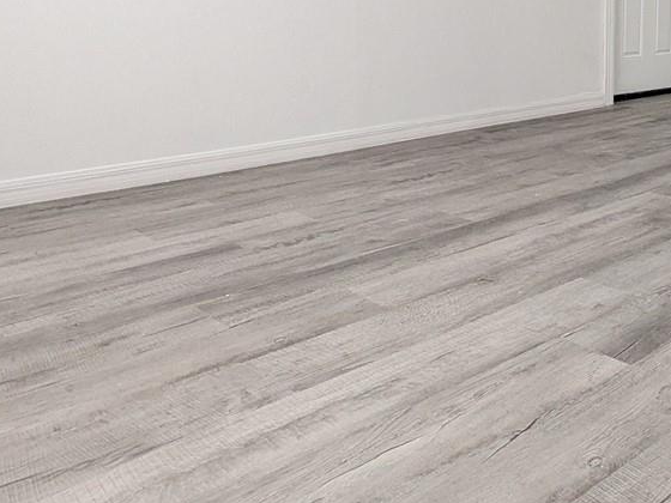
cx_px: 545
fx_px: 775
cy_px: 84
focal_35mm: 40
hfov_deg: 44.3
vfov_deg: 34.6
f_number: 2.2
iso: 131
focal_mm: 1.83
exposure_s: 1/120
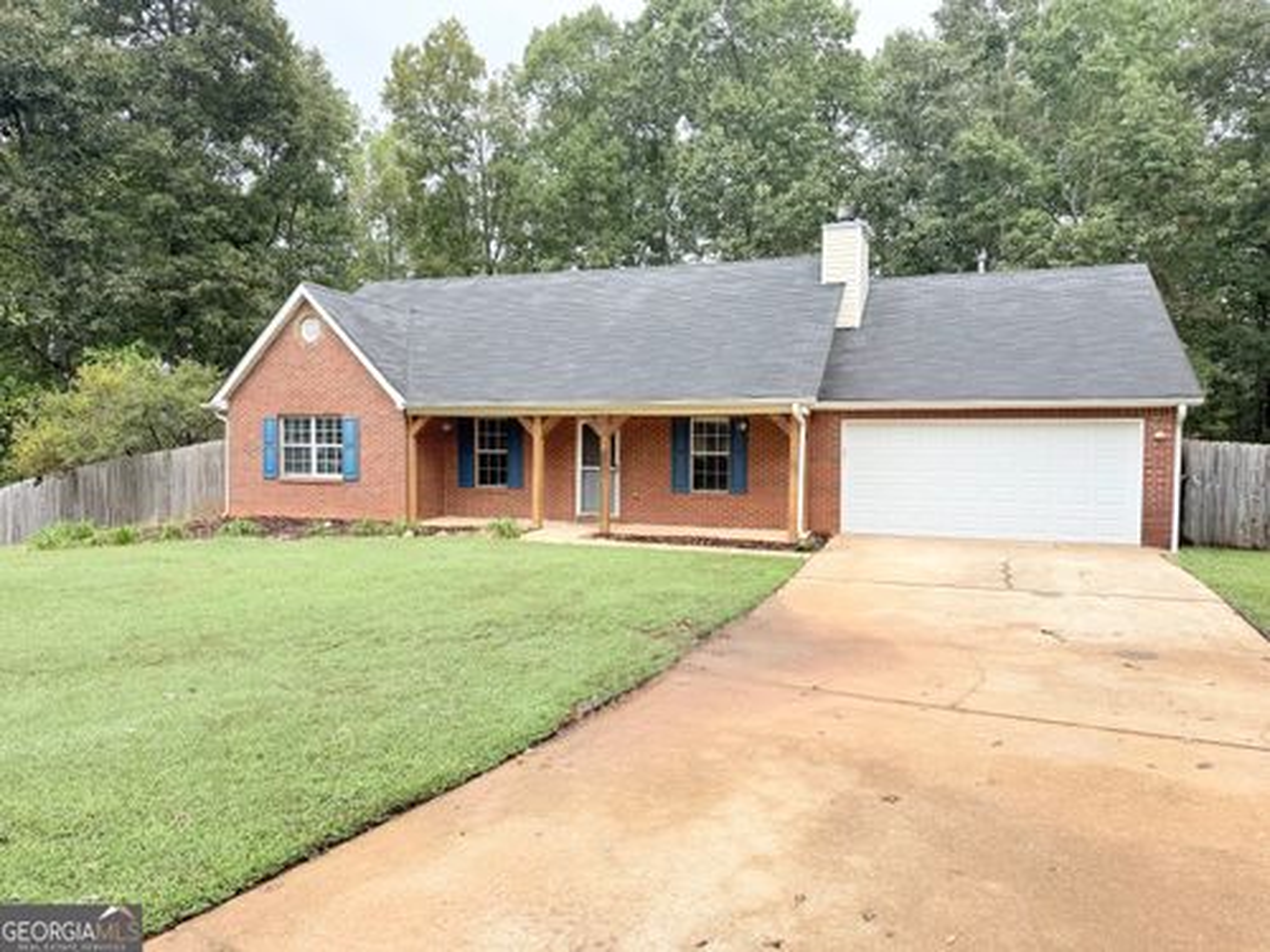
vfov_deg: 56.8
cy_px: 476
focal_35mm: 24
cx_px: 635
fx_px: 881
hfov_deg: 71.6
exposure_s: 1/612
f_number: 1.78
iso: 80
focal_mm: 6.76
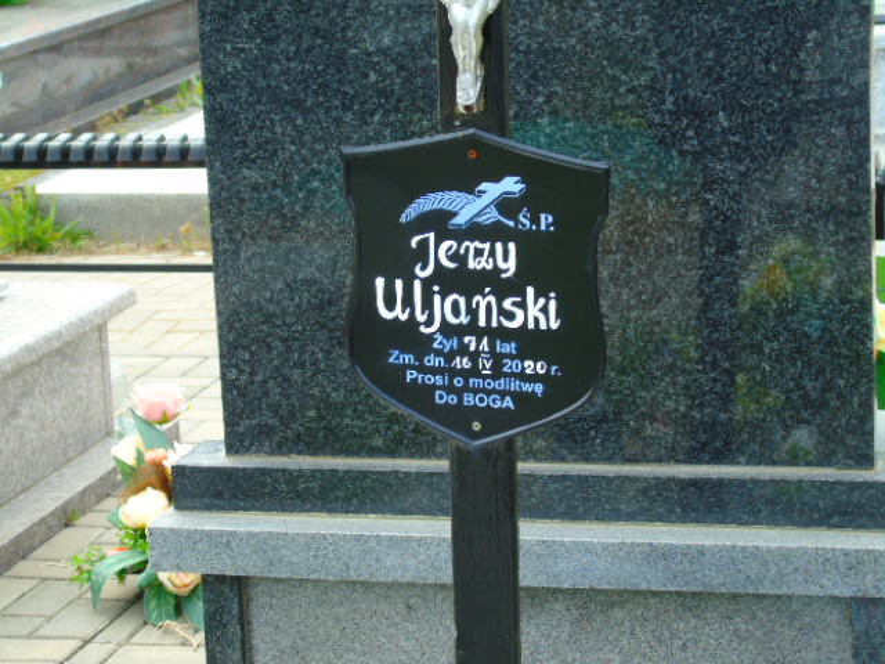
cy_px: 332
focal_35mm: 94
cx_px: 442
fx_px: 2403
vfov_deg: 15.7
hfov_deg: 20.9
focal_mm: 17
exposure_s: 1/160
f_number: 4.3
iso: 80
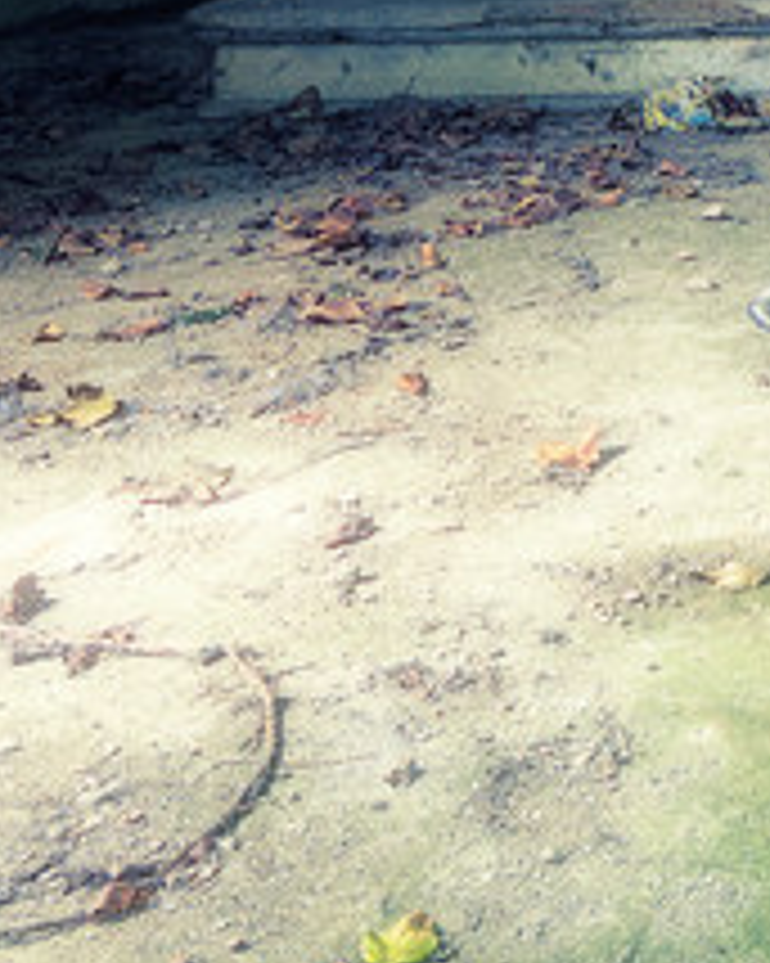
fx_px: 1908
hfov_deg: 19.2
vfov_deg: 20.3
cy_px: -763
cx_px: 1238
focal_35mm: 67
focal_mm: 8.5
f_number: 4.5
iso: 160
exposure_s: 2
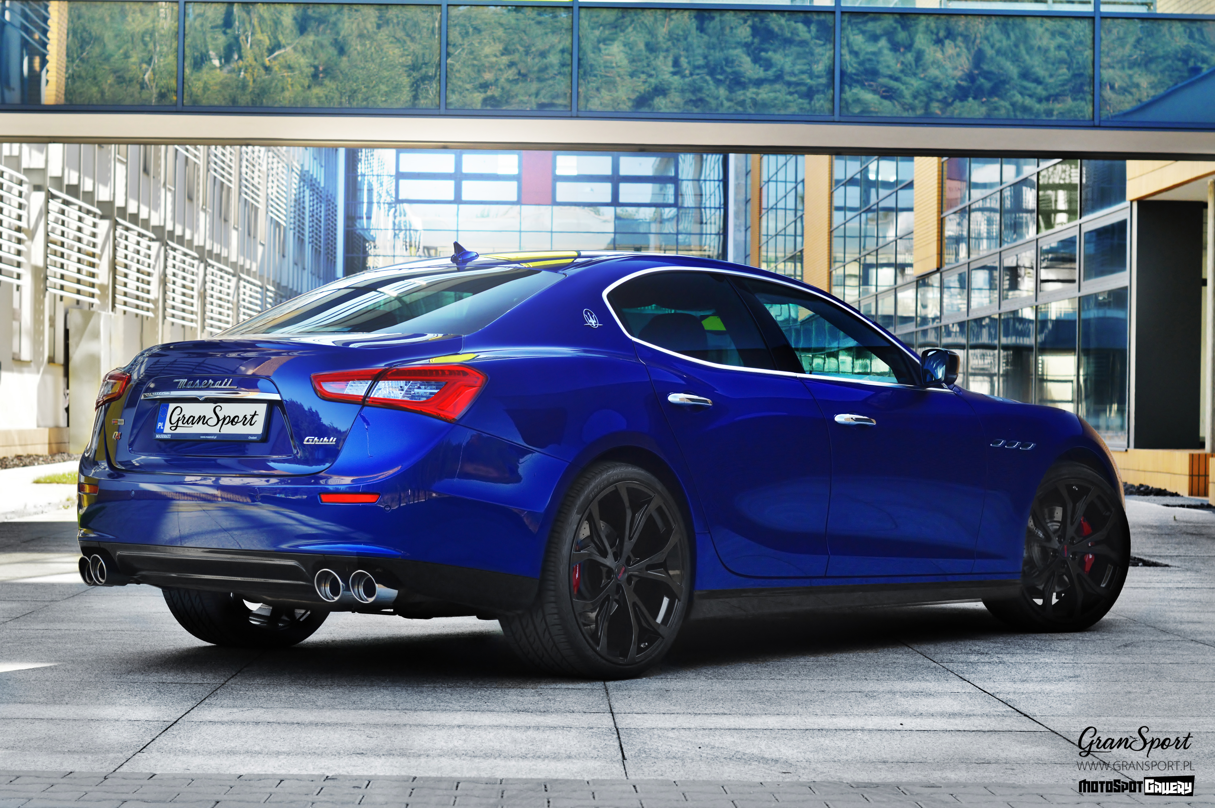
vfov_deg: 18.1
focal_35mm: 75
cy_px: 404
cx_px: 608
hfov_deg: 27.0
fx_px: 2529
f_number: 5.6
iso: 220
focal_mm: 50
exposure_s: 1/125
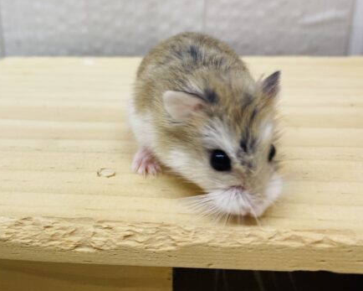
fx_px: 387
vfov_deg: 40.5
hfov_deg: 48.8
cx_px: 102
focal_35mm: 36
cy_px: 92
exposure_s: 1/100
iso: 125
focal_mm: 4.25
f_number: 1.8
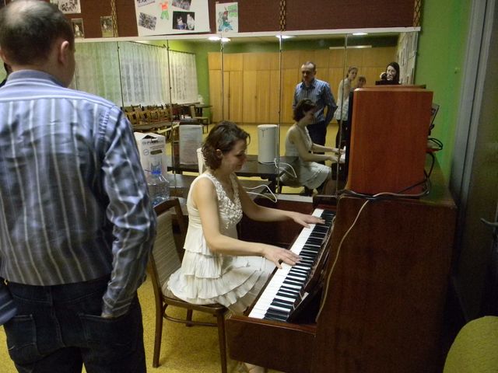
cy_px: 186
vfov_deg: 49.7
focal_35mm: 28
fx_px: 403
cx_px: 249
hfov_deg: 63.4
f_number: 3.5
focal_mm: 5
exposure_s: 1/39.2
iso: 780
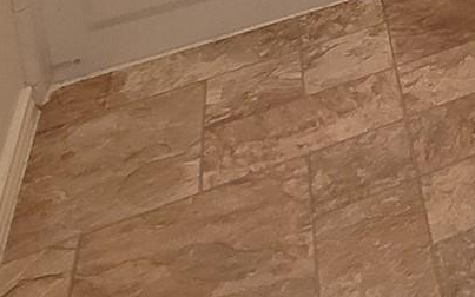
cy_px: -418
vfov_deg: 13.5
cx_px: 884
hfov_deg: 20.0
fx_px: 906
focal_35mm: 70
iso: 200
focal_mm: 2.2
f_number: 2.2
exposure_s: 1/60
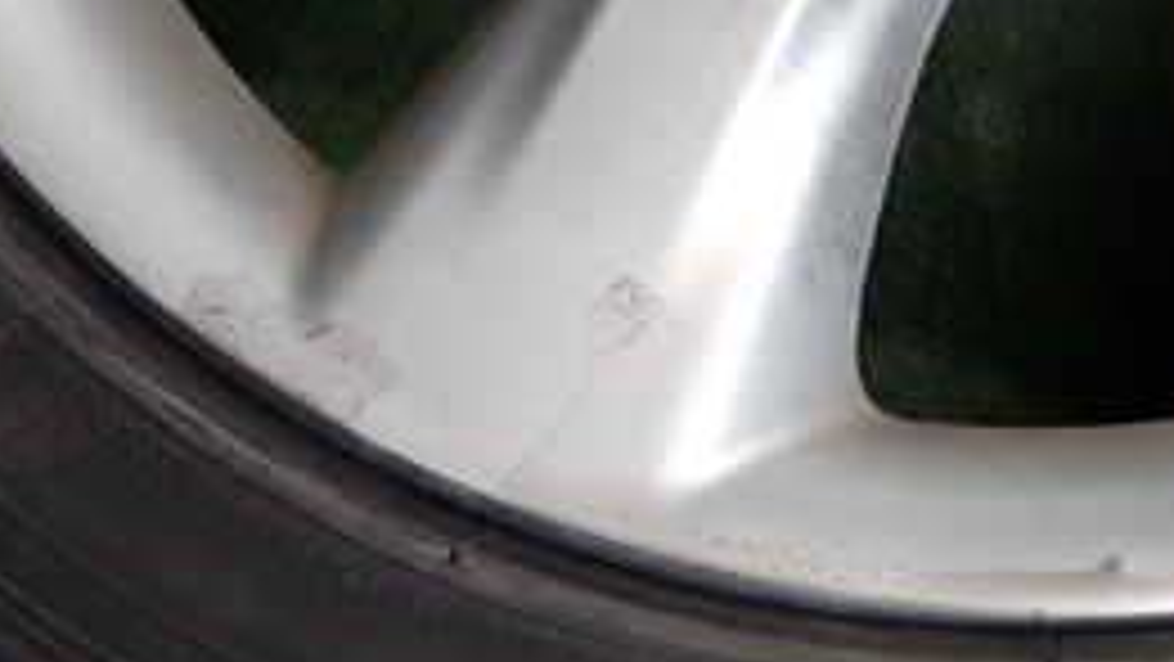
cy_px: -144
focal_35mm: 90
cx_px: 1080
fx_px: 2803
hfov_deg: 23.0
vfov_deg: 13.1
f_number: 2.5
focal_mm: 6.37
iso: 200
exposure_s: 1/100
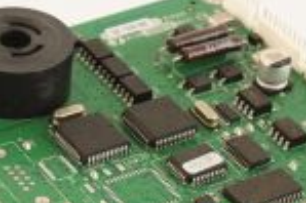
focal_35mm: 201
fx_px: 1707
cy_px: 307
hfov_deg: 10.2
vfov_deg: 6.7
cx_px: 23
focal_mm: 50
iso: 1600
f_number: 11
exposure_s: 1/125
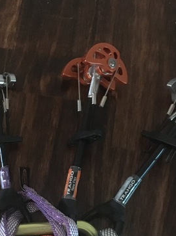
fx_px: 407
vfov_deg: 32.0
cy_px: 154
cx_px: 44
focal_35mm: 60
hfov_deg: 24.1
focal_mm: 4.15
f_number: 2.2
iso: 1000
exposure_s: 1/15
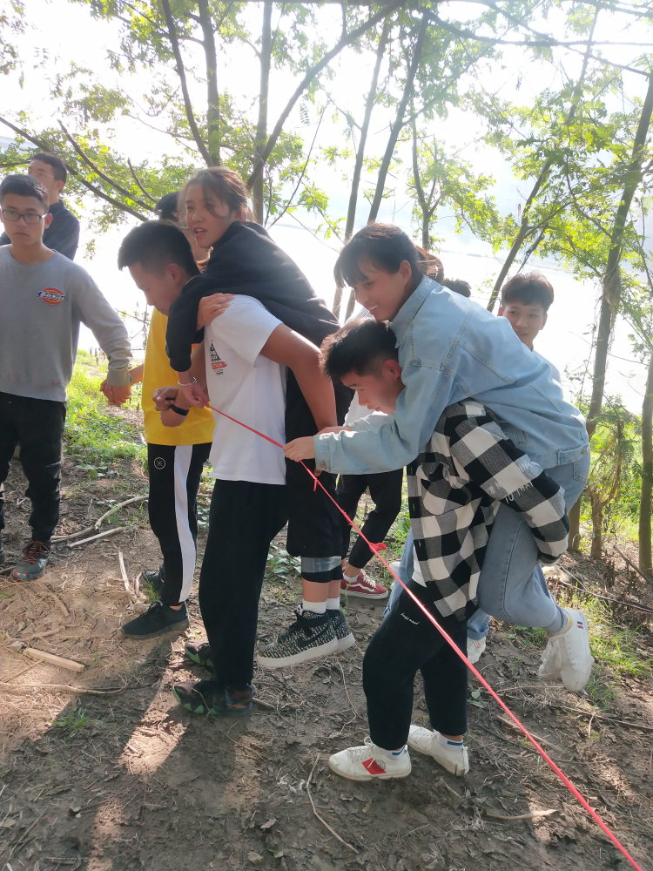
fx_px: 755
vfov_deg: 60.0
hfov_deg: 46.8
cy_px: 436
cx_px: 326
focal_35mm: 30
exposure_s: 1/492
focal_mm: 3.95
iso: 132
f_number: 1.8
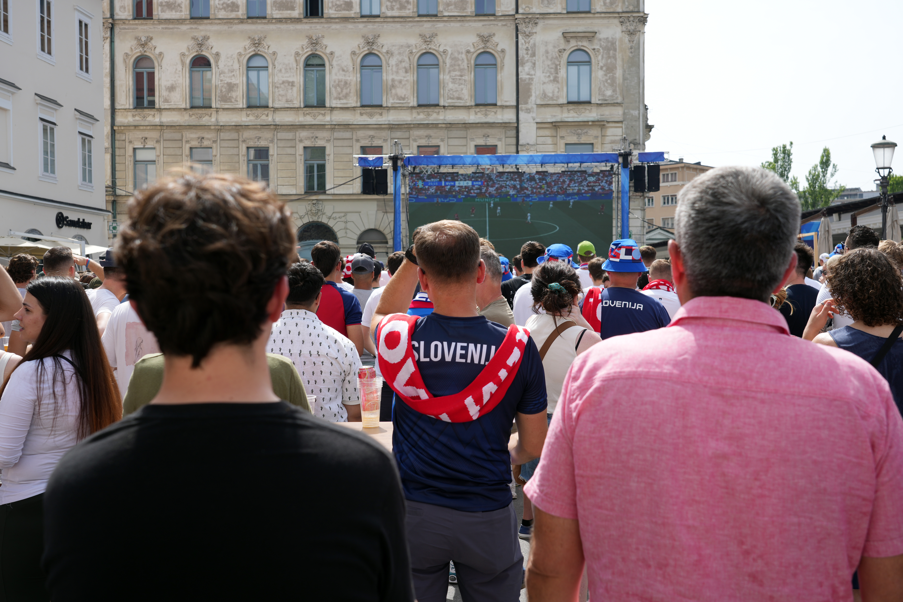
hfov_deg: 47.4
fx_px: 1028
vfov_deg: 32.6
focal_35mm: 41
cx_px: 452
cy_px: 301
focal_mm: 41
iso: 100
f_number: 7.1
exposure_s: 1/200
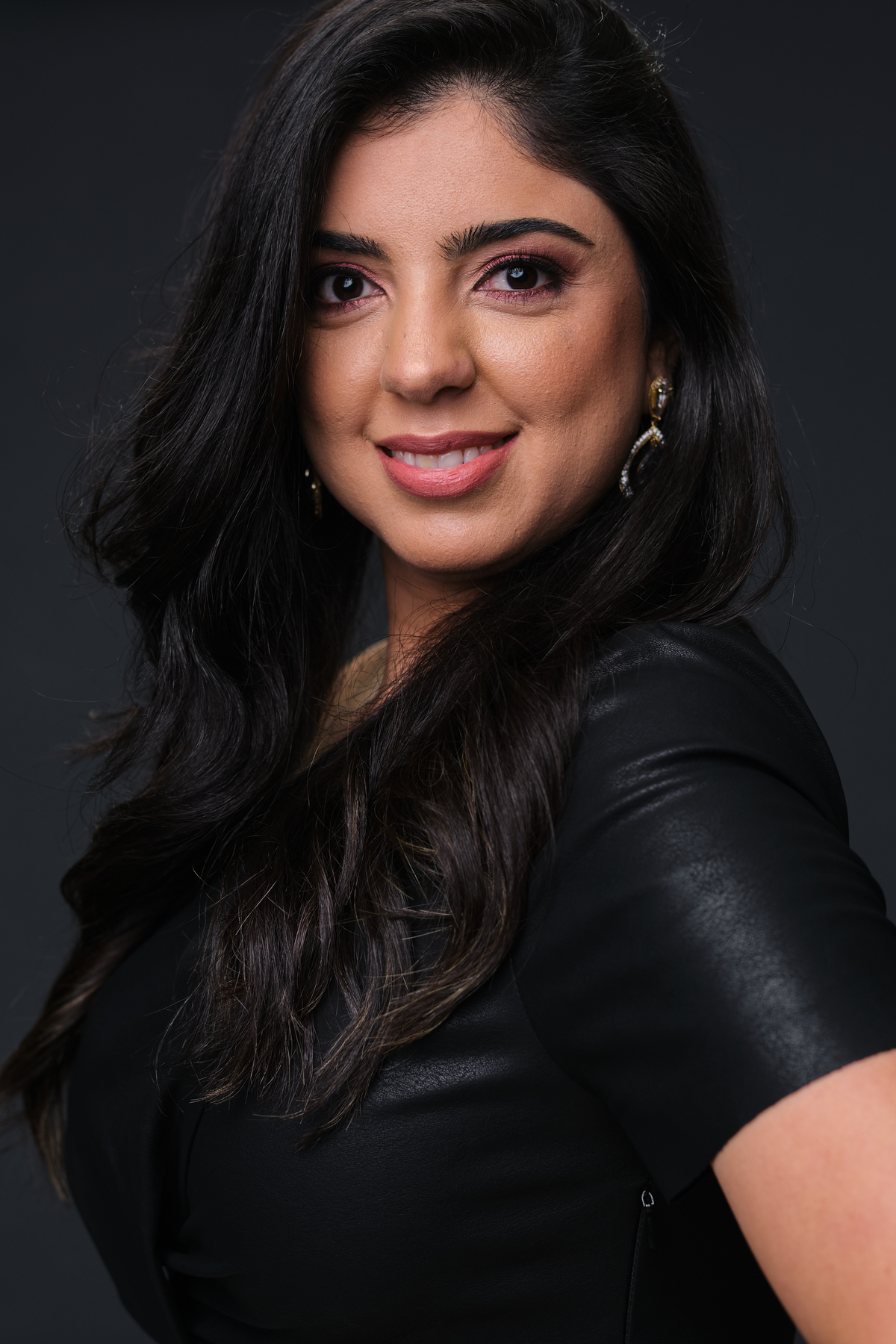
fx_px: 2800
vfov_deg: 27.0
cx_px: 448
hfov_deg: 18.2
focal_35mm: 75
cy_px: 672
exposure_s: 1/125
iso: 200
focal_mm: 50
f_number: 3.6
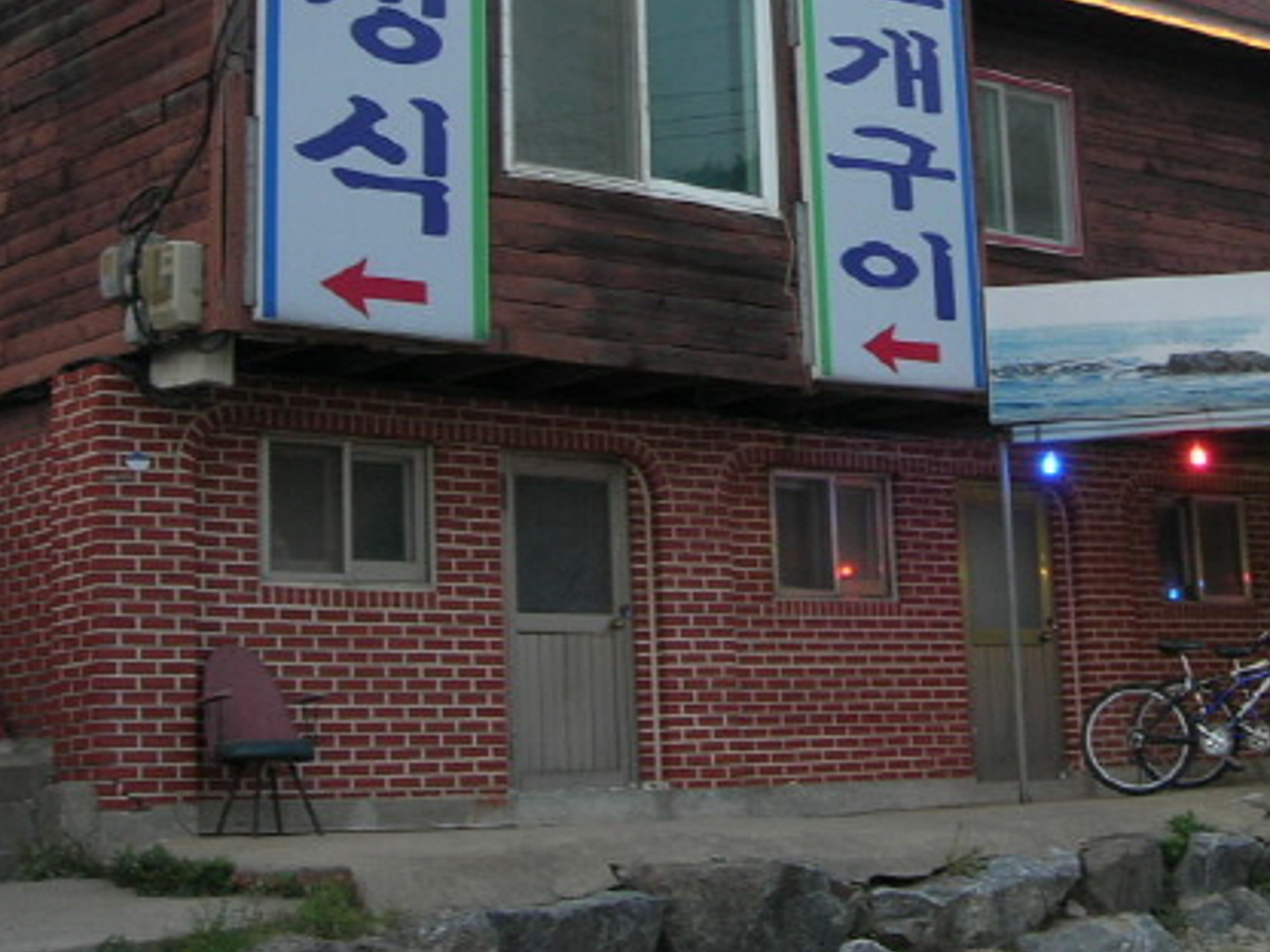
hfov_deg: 26.4
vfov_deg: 19.7
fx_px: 2678
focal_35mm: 73
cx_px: 901
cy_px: 70
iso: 64
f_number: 2.8
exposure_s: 1/16.8
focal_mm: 7.8
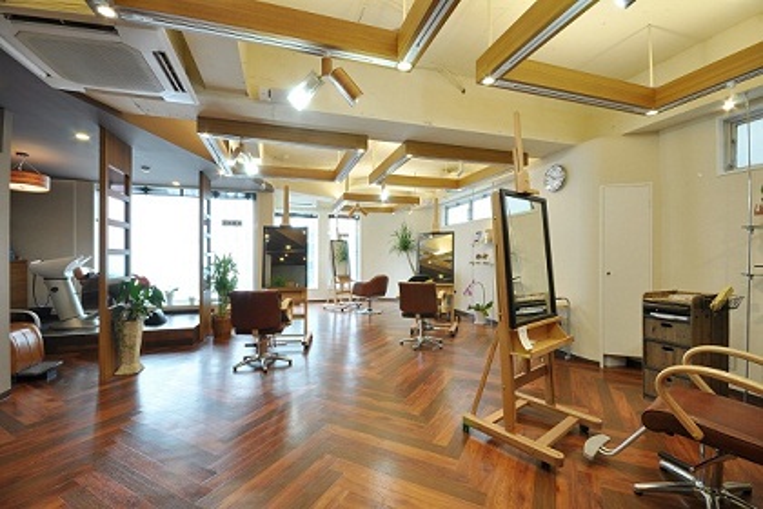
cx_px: 382
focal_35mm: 15
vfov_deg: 77.3
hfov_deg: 100.4
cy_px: 254
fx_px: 318
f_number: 11
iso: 200
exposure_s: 1/5
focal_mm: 10
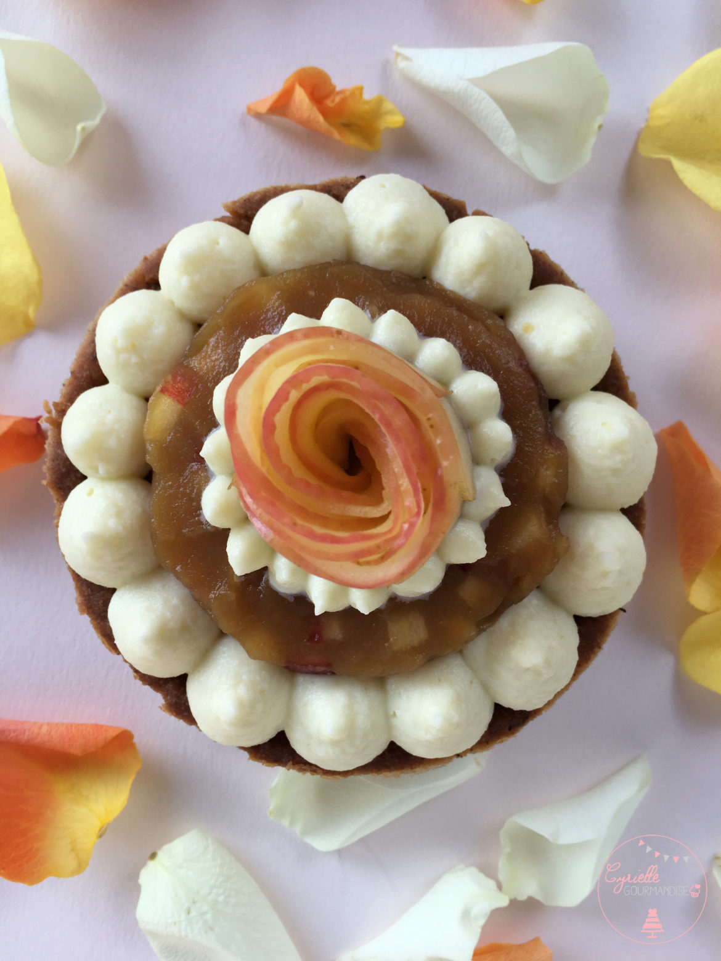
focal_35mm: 29
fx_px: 805
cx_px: 360
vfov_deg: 61.7
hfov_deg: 48.2
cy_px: 480
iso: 25
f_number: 2.2
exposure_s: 1/111
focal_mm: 4.15
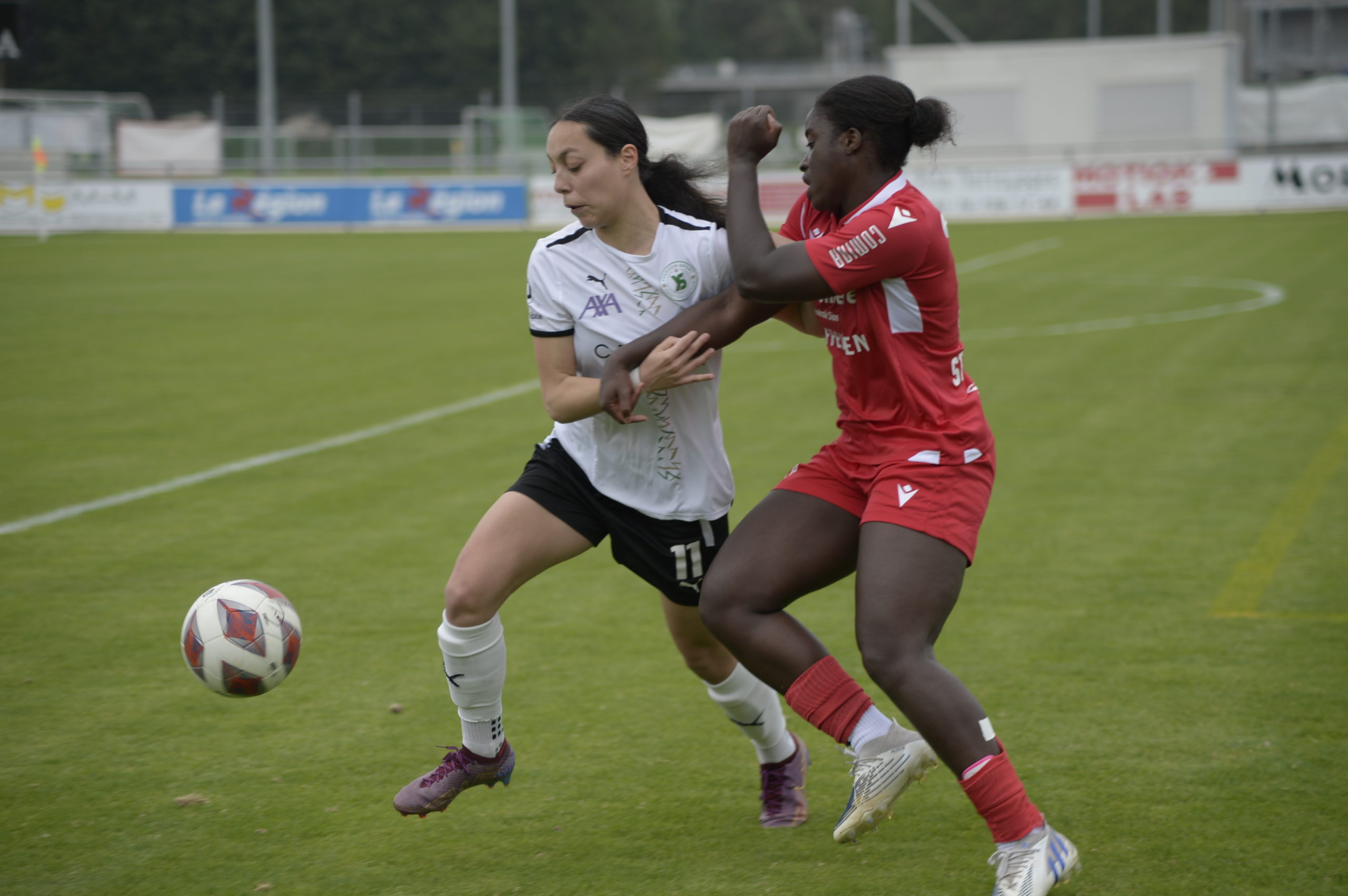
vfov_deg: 10.1
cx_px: 674
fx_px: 5049
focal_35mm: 135
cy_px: 448
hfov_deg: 15.2
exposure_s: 1/640
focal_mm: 135
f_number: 4.5
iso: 200
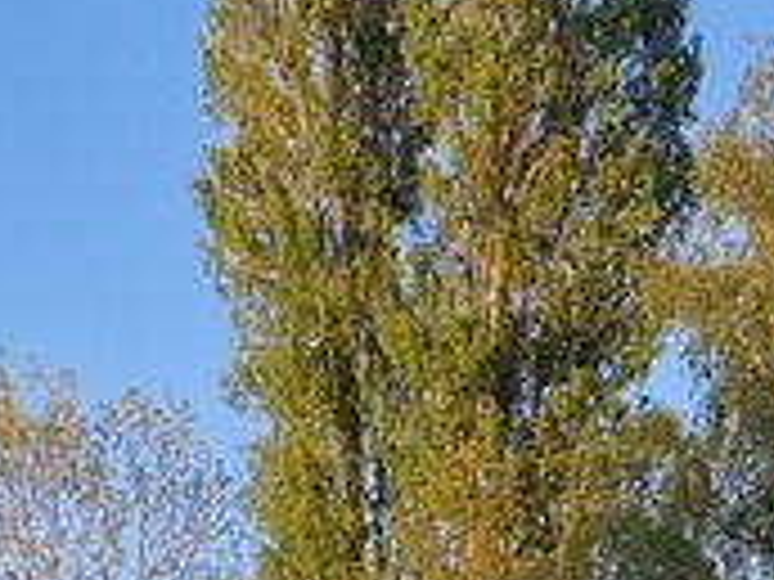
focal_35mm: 137
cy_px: 1587
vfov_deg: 9.2
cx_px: 266
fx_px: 3063
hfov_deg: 14.4
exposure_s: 1/234
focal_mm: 6.4
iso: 50
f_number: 1.8
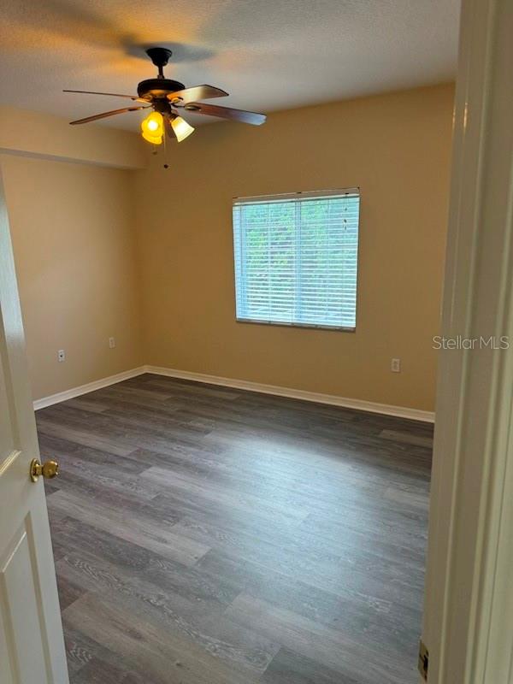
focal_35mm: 24
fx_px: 474
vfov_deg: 71.6
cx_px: 256
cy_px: 342
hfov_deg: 56.8
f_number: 1.78
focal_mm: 6.76
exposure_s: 1/139
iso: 200
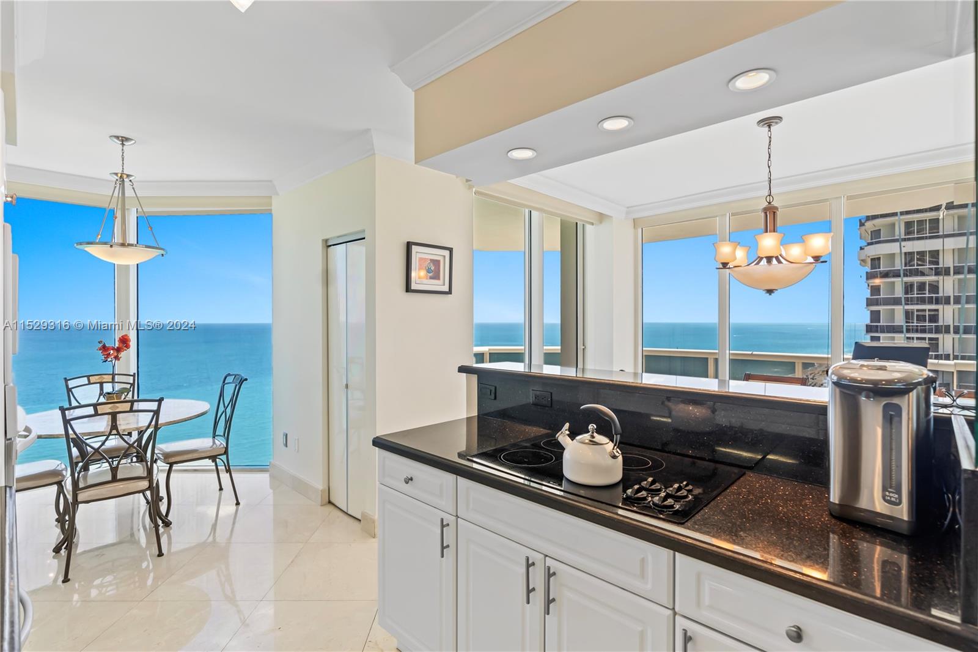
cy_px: 326
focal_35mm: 17
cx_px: 489
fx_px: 462
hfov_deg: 93.3
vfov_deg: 70.4
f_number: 4.5
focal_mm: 17
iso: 400
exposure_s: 1/20
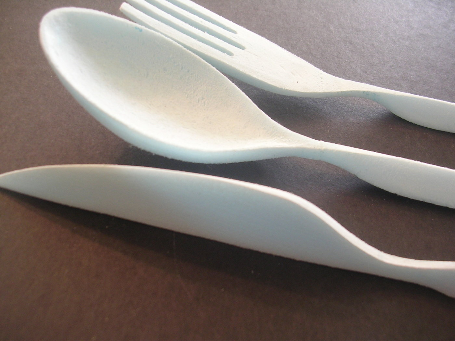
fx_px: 499
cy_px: 170
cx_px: 228
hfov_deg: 49.0
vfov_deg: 37.7
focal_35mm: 38
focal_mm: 5.8
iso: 59
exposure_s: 1/5.6
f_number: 2.8
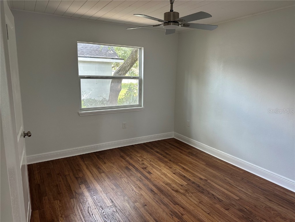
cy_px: 111
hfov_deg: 71.6
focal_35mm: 24
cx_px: 148
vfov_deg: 56.8
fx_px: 205
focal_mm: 6.86
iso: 200
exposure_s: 1/120
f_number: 1.78
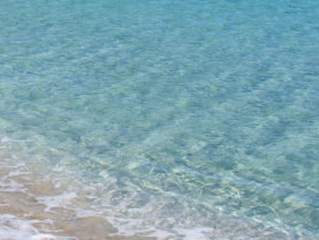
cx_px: -105
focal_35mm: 94
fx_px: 867
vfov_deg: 15.4
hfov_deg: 19.2
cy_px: -5
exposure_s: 1/400
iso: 200
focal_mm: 18
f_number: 10
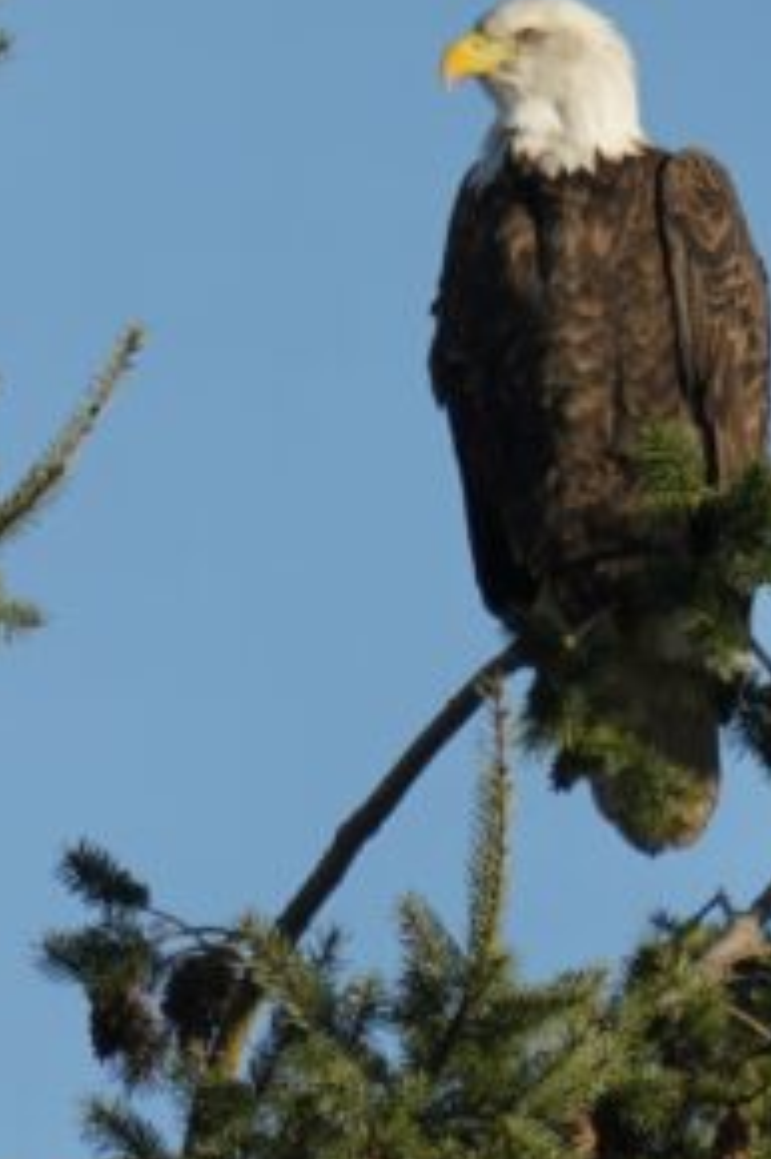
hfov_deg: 0.8
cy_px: 827
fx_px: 53226
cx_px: 473
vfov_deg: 1.2
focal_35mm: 1655
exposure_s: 1/1000
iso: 200
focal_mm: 600
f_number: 6.3
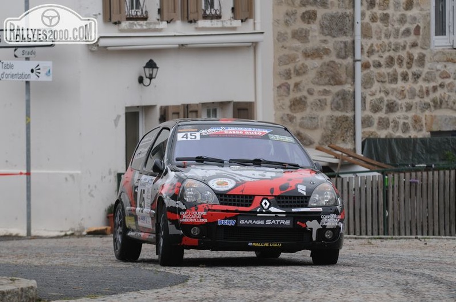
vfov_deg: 4.3
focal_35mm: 315
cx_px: 228
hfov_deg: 6.6
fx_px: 3983
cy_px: 151
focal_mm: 210
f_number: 16
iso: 320
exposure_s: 1/800
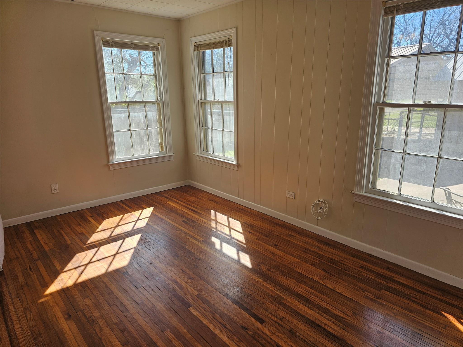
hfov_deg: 73.9
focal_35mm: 23
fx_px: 308
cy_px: 174
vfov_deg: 58.9
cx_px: 232
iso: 10
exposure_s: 1/122
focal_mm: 6.3
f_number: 1.7
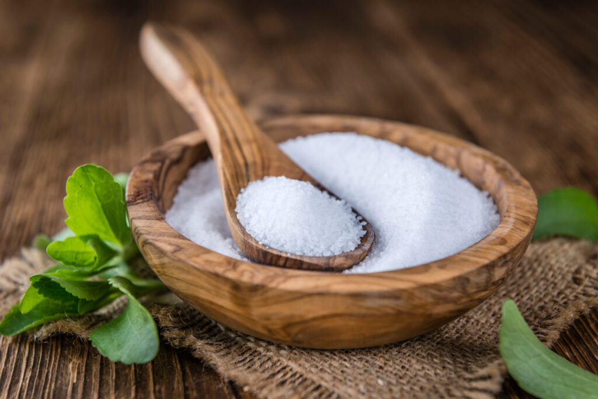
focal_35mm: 70
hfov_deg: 28.8
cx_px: 299
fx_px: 1163
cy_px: 200
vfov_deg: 19.5
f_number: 5.6
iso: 160
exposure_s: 1/100
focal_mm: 70
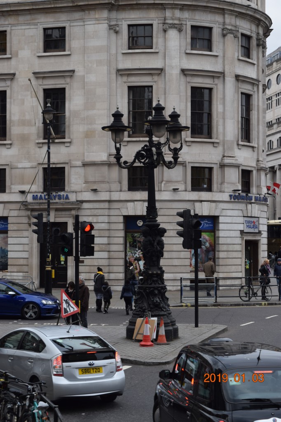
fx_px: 967
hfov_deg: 16.5
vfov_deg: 24.6
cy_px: 211
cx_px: 140
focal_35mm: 82
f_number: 7.1
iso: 400
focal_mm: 55
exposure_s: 1/200
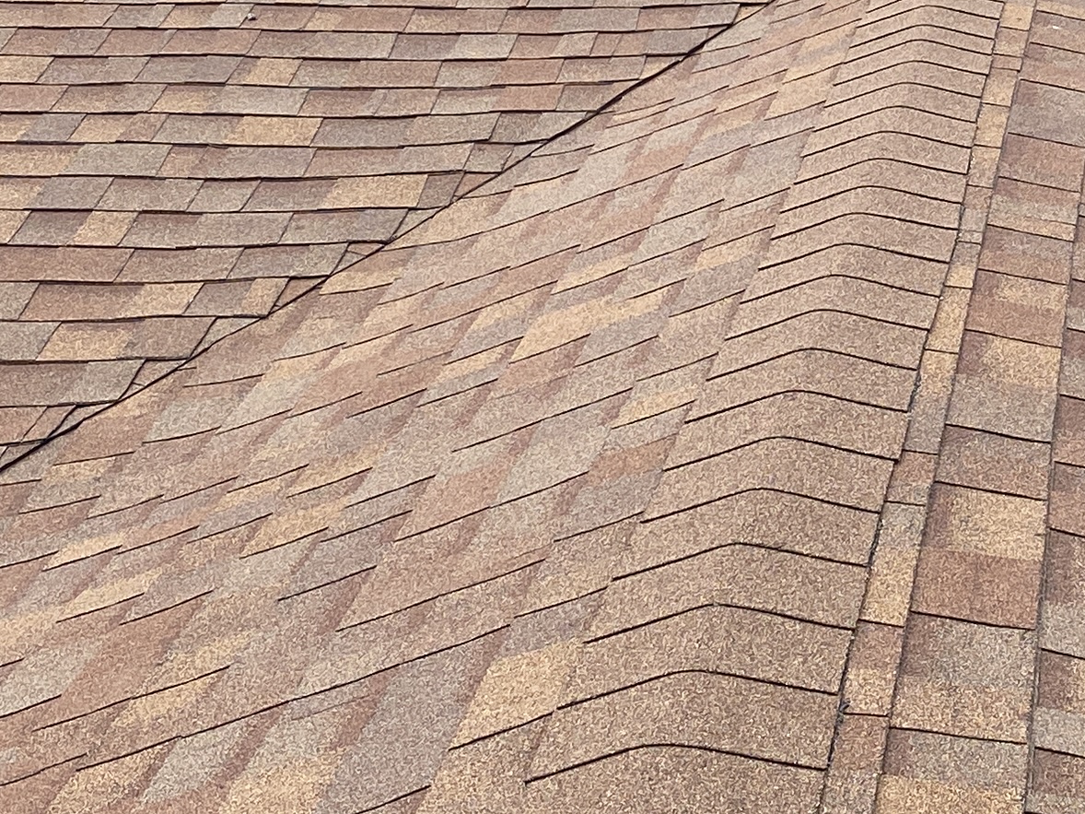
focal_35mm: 89
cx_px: 1032
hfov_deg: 21.4
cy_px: -38
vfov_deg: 16.2
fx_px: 2789
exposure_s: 1/1412
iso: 32
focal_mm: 4.25
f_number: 1.8
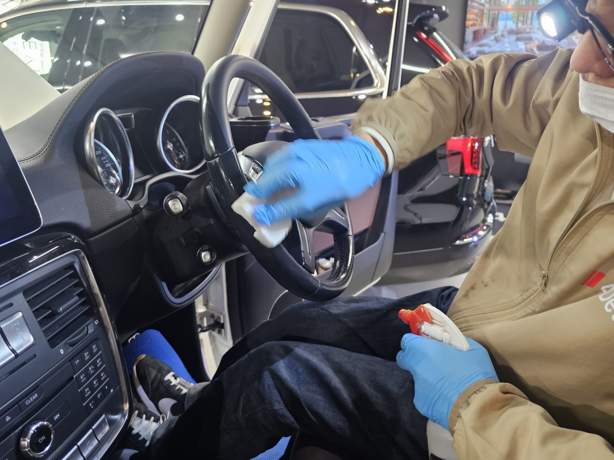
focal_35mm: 26
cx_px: 321
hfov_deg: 67.3
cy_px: 202
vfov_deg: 52.9
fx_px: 461
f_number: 1.7
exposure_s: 1/50
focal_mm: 6.3
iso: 160
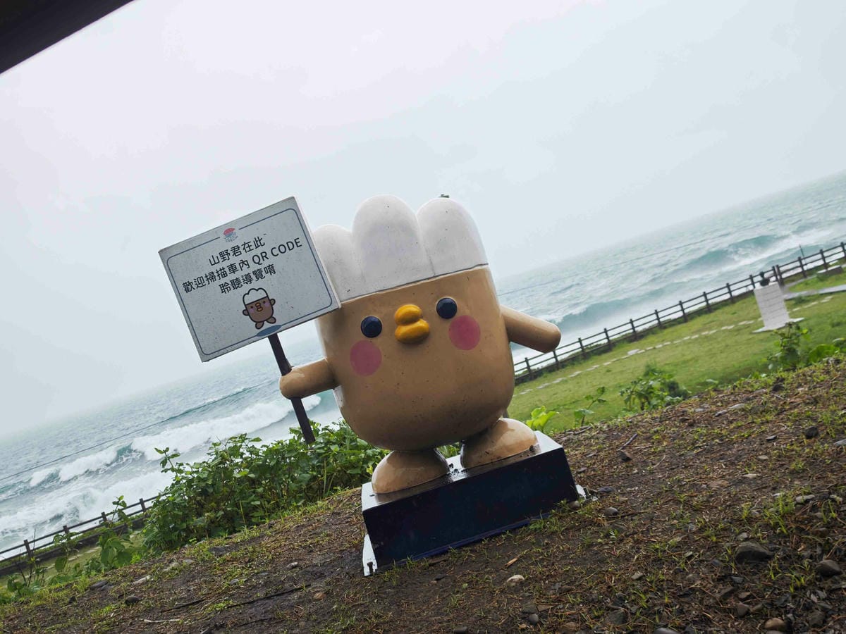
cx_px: 423
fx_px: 1246
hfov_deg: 37.5
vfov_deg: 28.6
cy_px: 317
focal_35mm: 51
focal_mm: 8.72
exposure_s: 1/423
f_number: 2
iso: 50
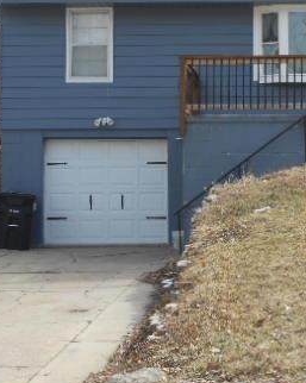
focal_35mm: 99
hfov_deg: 15.4
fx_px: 1122
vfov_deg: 19.4
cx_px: 269
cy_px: 152
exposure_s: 1/200
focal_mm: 9.1
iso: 80
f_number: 4.9
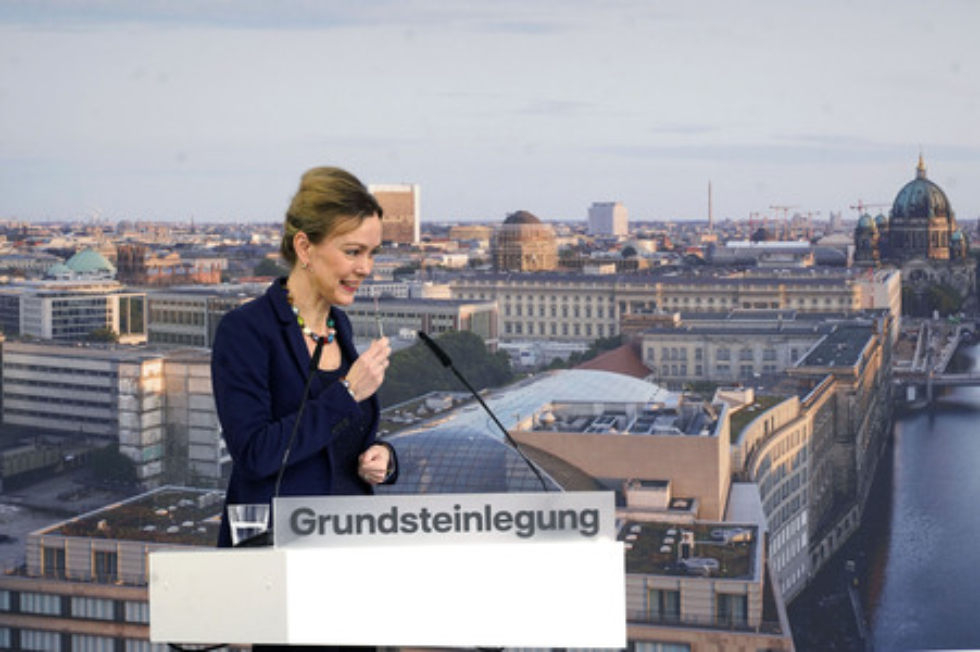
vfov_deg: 10.5
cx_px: 490
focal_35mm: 131
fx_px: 3563
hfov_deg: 15.7
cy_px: 326
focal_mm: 131
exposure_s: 1/400
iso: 640
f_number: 8
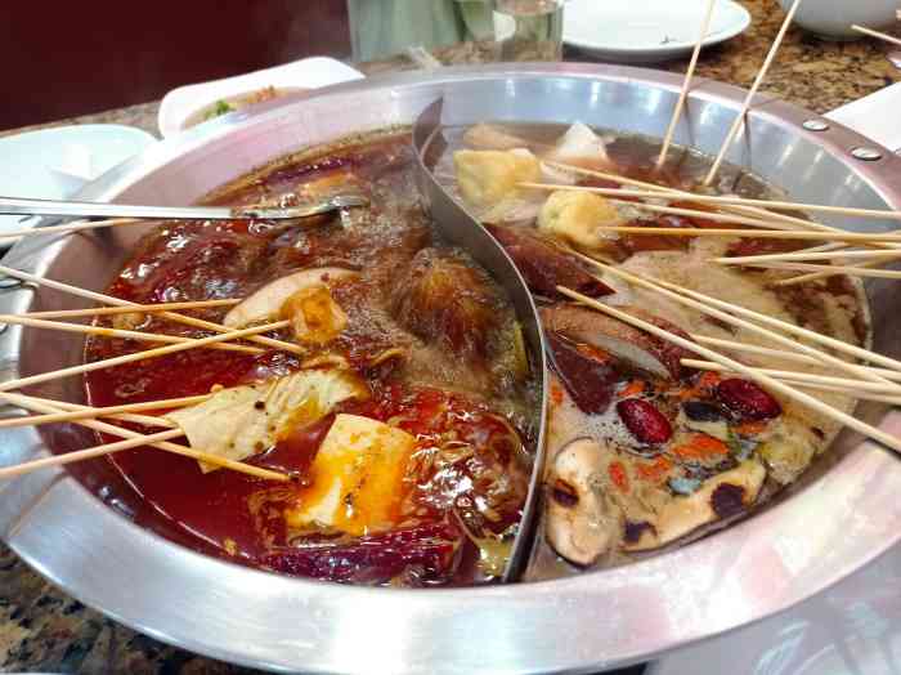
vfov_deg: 49.7
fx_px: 728
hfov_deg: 63.5
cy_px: 338
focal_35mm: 28
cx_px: 450
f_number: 1.79
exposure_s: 1/50
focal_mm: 4.74
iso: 109
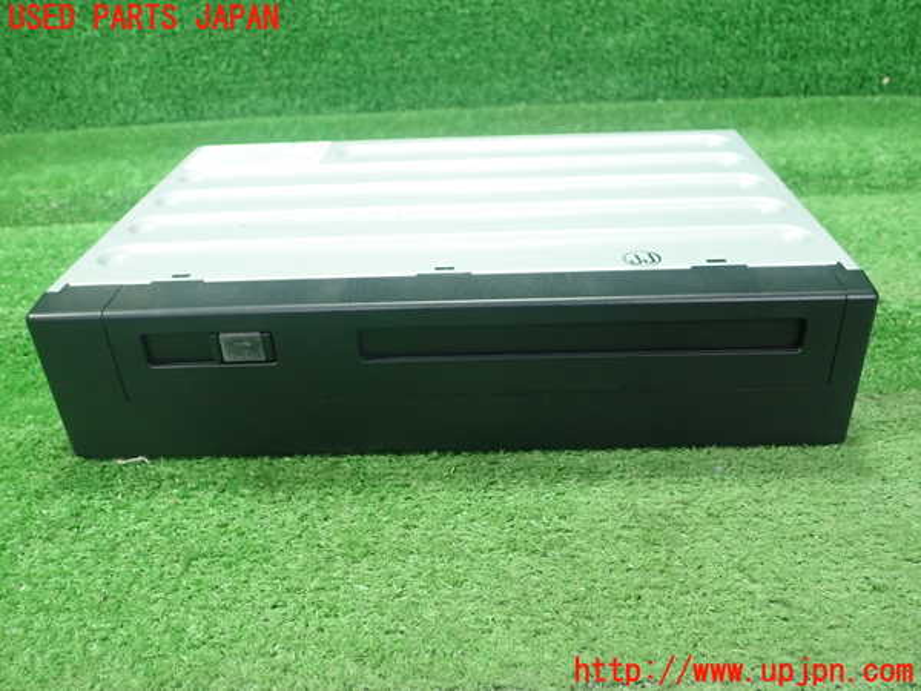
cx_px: 460
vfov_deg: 46.8
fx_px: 798
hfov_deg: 60.0
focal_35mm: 30
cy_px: 346
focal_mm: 5.5
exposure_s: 1/125
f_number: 2.3
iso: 500
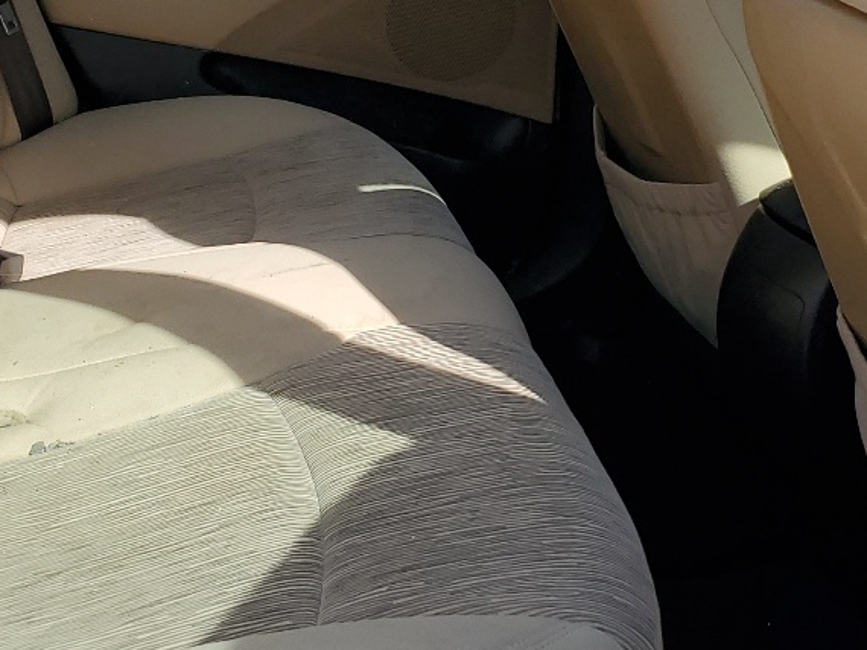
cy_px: 184
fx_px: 1828
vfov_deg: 20.0
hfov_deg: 26.7
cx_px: 441
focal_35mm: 73
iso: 50
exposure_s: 1/1429
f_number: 1.5
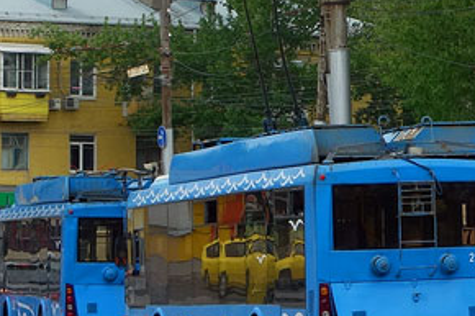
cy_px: -84
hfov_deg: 8.6
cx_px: 783
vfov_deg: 5.9
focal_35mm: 232
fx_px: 3059
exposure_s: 1/400
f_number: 5.6
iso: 125
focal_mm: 20.85
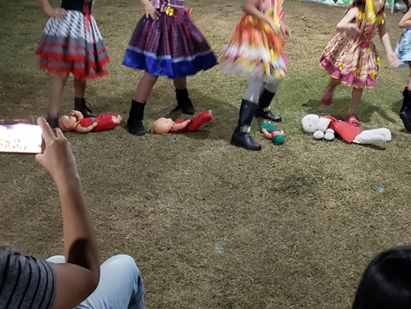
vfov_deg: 25.9
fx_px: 641
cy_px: 12
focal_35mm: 54
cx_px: 323
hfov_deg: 34.5
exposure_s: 1/20
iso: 250
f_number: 1.5
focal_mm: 4.3
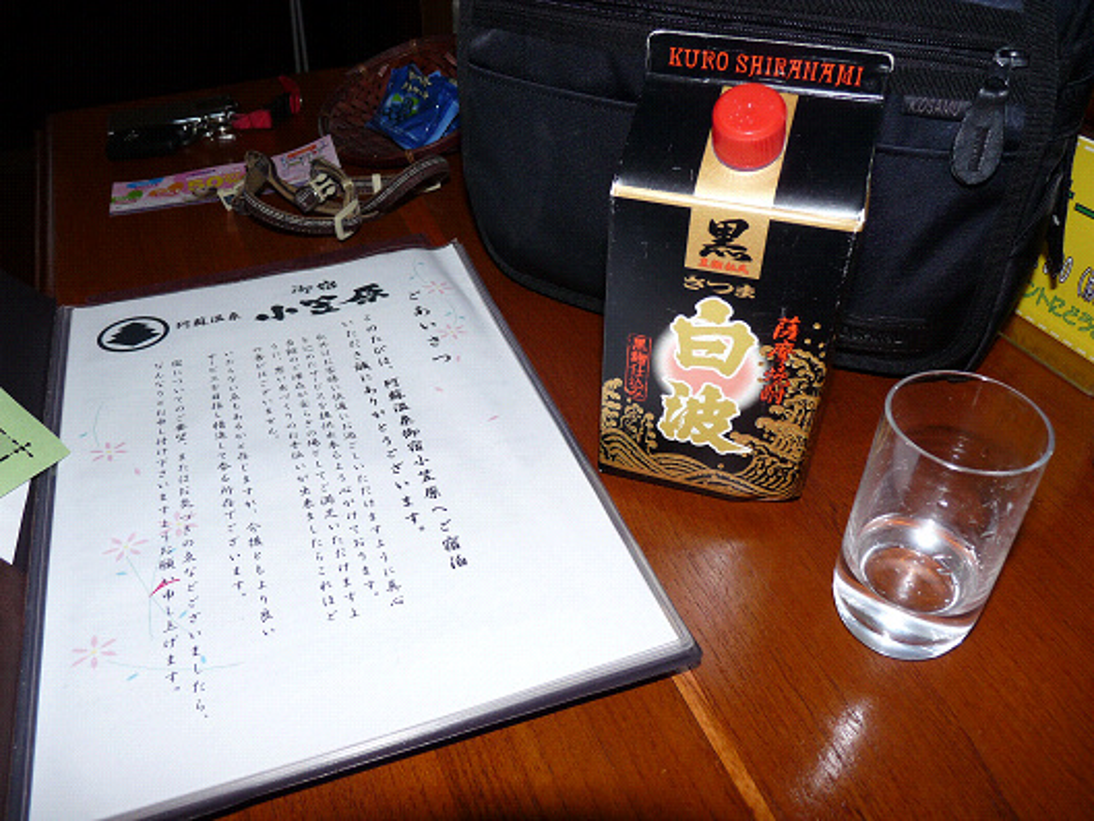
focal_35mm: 27
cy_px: 410
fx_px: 853
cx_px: 547
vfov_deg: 51.4
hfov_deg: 65.3
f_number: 2.8
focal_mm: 4.8
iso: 100
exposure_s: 1/30
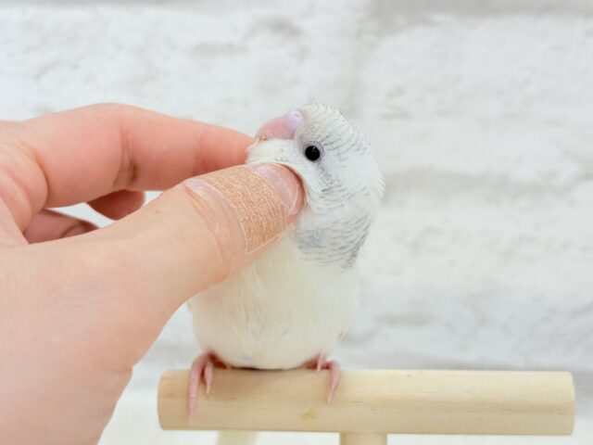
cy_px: 222
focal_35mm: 52
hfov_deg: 36.8
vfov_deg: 28.0
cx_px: 296
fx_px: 891
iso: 40
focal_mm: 5.96
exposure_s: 1/50
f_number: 1.6
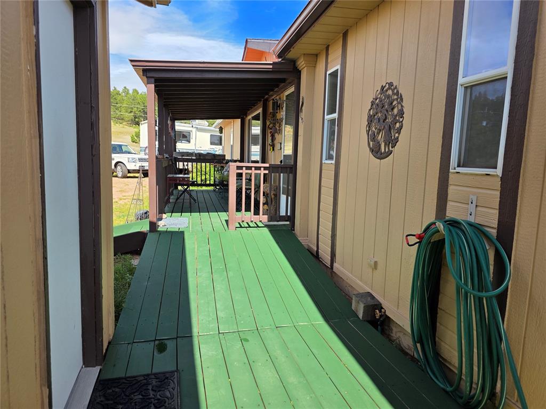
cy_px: 204
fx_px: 363
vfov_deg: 58.8
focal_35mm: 23
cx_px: 273
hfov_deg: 74.0
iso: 80
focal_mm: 6.3
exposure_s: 1/2897
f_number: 1.7
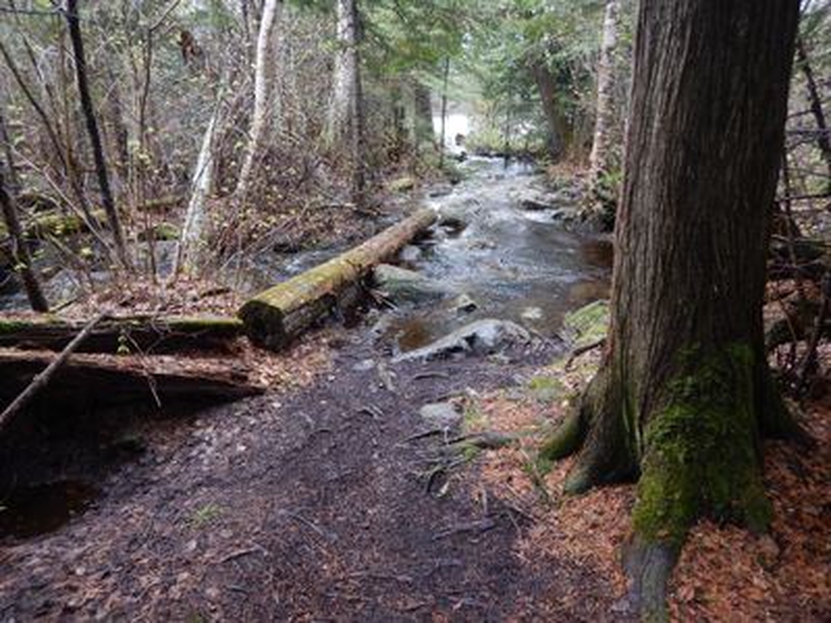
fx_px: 576
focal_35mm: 24
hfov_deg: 71.6
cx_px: 416
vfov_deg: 56.8
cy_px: 312
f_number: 2.8
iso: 125
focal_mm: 4.3
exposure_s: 1/60
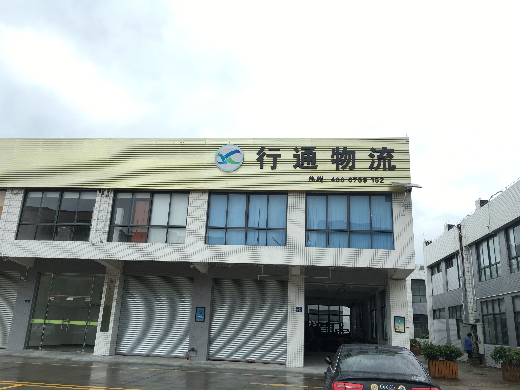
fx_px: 436
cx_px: 260
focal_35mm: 29
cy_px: 195
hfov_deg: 61.7
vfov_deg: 48.2
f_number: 2.2
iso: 25
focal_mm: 4.15
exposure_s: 1/292
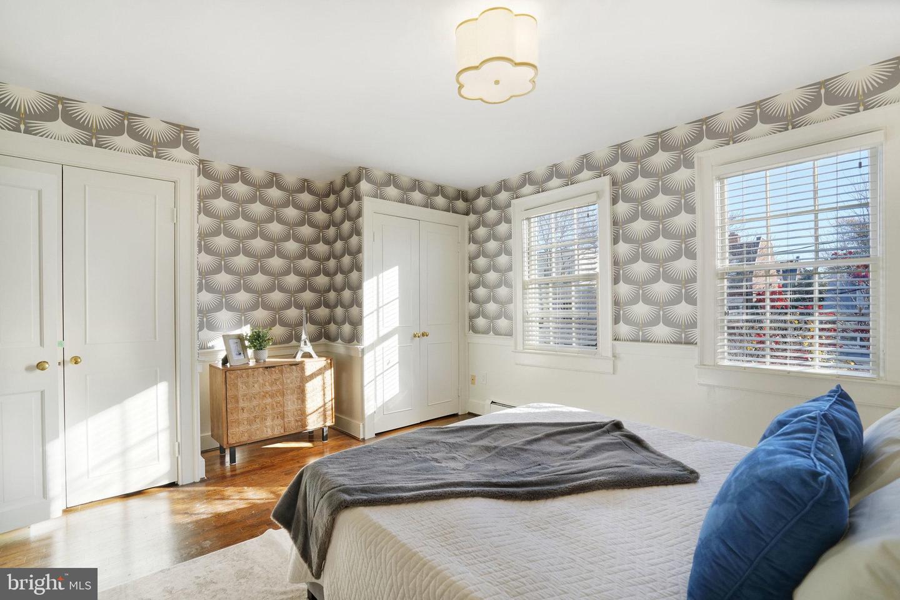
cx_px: 450
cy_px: 300
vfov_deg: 73.7
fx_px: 400
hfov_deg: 96.7
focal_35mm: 16
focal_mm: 16
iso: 1250
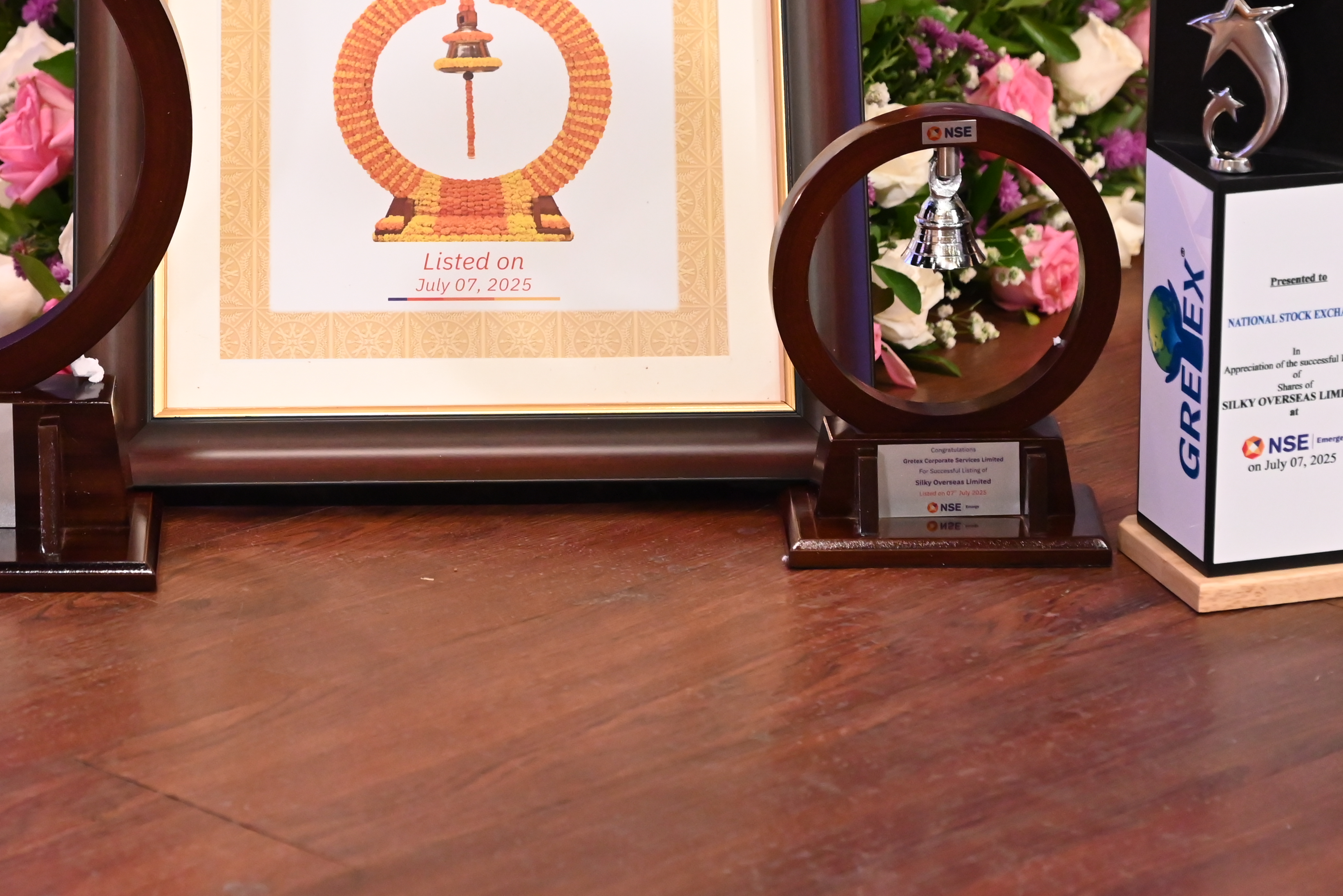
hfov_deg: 11.2
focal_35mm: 183
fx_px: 6830
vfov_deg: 7.5
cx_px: 422
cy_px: 87
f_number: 5.6
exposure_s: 1/125
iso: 4000
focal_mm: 100
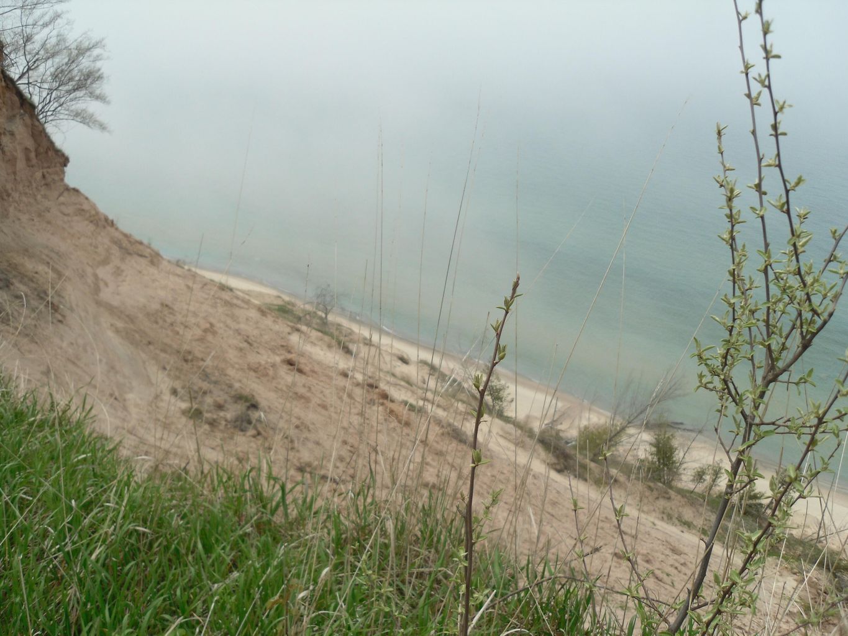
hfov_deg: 54.0
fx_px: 833
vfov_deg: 41.8
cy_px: 318
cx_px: 424
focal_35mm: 34
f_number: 8.1
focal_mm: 6
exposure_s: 1/189
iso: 80
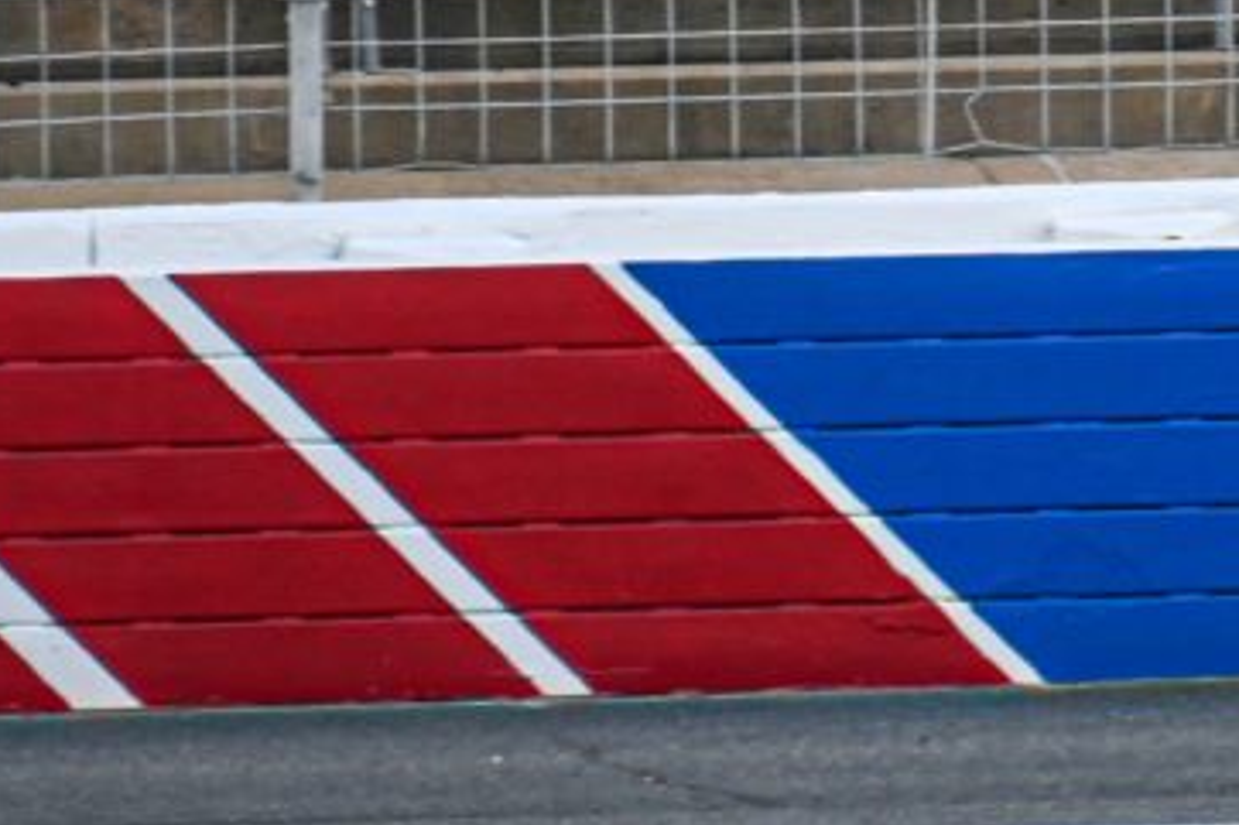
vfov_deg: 1.3
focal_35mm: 1061
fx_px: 36498
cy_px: 991
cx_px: 2858
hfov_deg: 1.9
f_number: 6.3
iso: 160
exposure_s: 1/200
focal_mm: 200
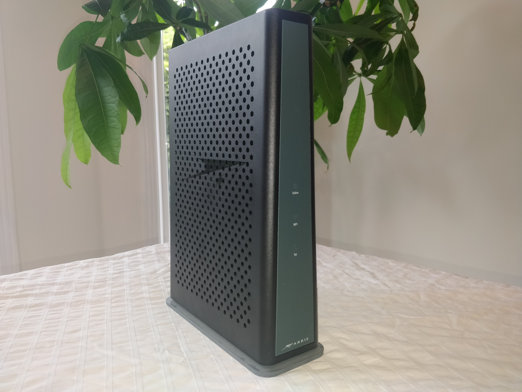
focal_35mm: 24
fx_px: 362
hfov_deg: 71.6
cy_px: 196
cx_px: 261
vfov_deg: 56.8
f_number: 1.7
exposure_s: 1/50
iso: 320
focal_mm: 4.1
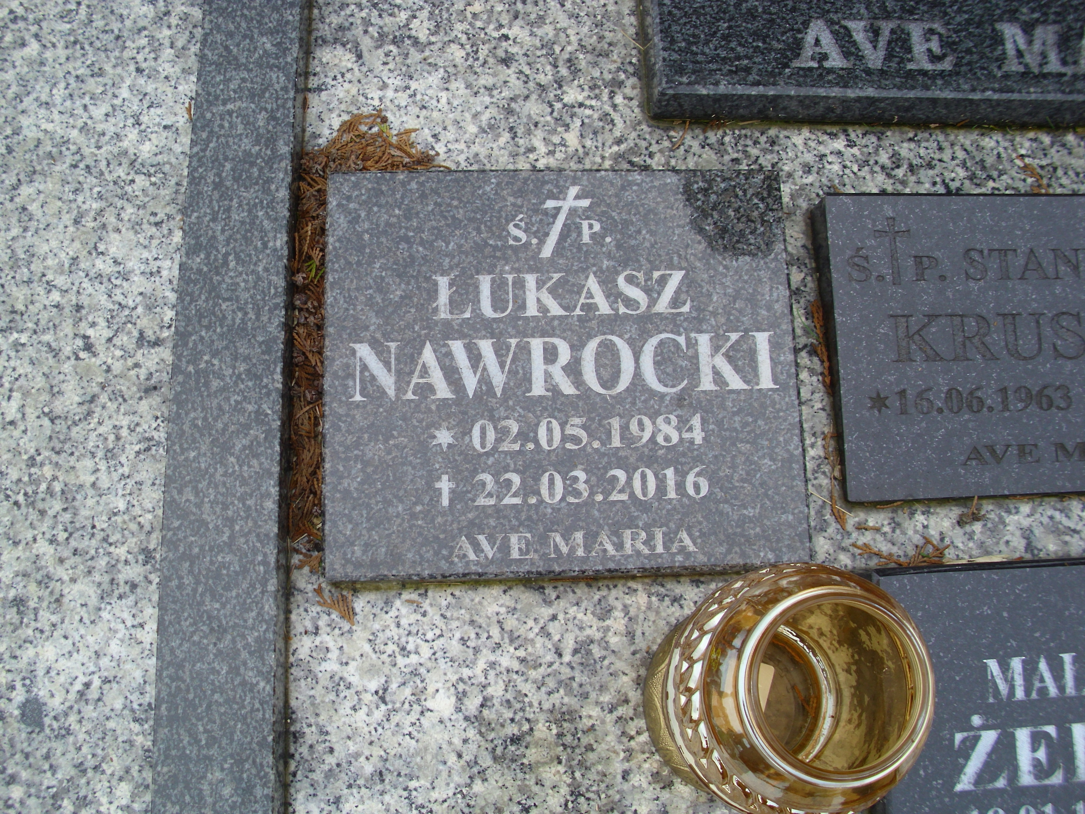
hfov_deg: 52.6
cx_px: 542
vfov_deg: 40.7
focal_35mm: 35
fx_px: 1097
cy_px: 407
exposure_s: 1/331
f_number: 3
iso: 50
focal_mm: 6.2
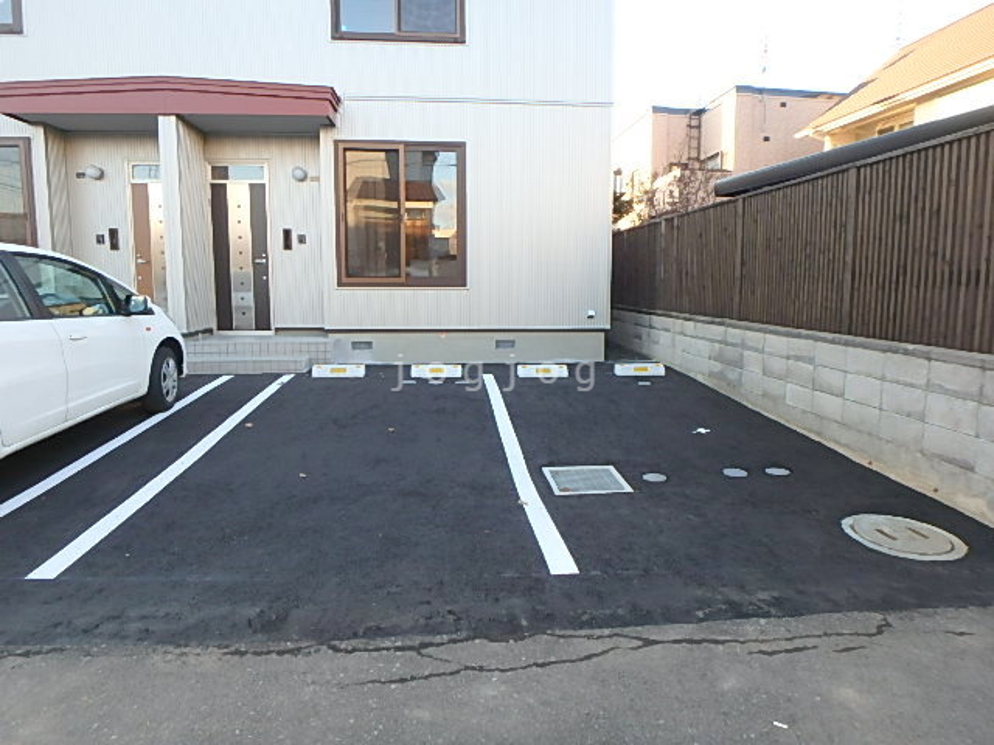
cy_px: 372
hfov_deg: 79.0
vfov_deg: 63.4
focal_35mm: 21
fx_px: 603
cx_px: 497
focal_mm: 3.7
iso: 125
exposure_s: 1/60
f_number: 3.5
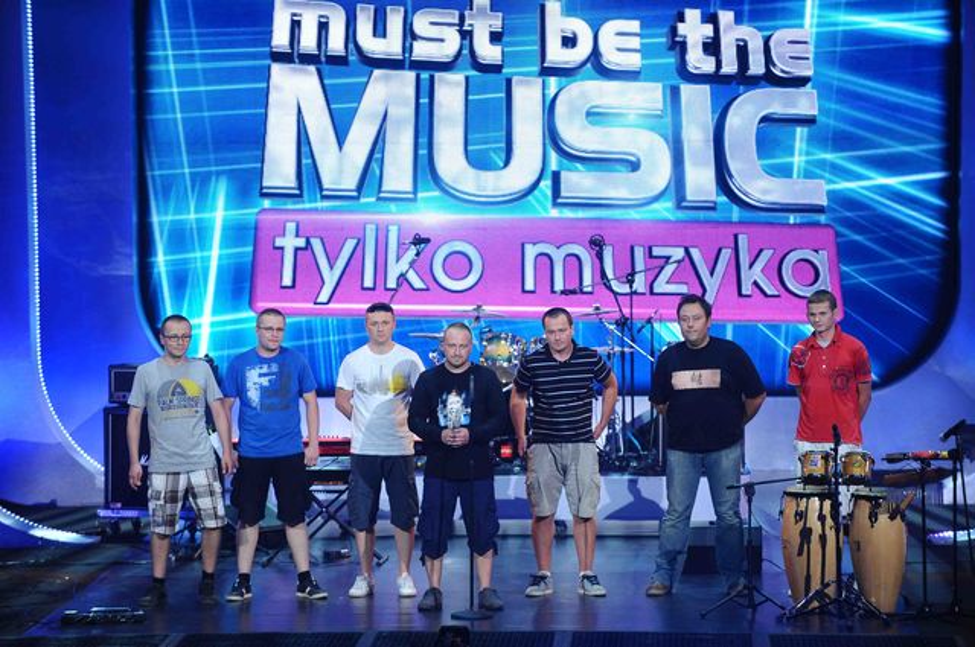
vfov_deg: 7.8
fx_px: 4734
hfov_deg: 11.8
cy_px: 324
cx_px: 488
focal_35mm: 175
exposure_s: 1/200
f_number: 4
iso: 2000
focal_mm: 175
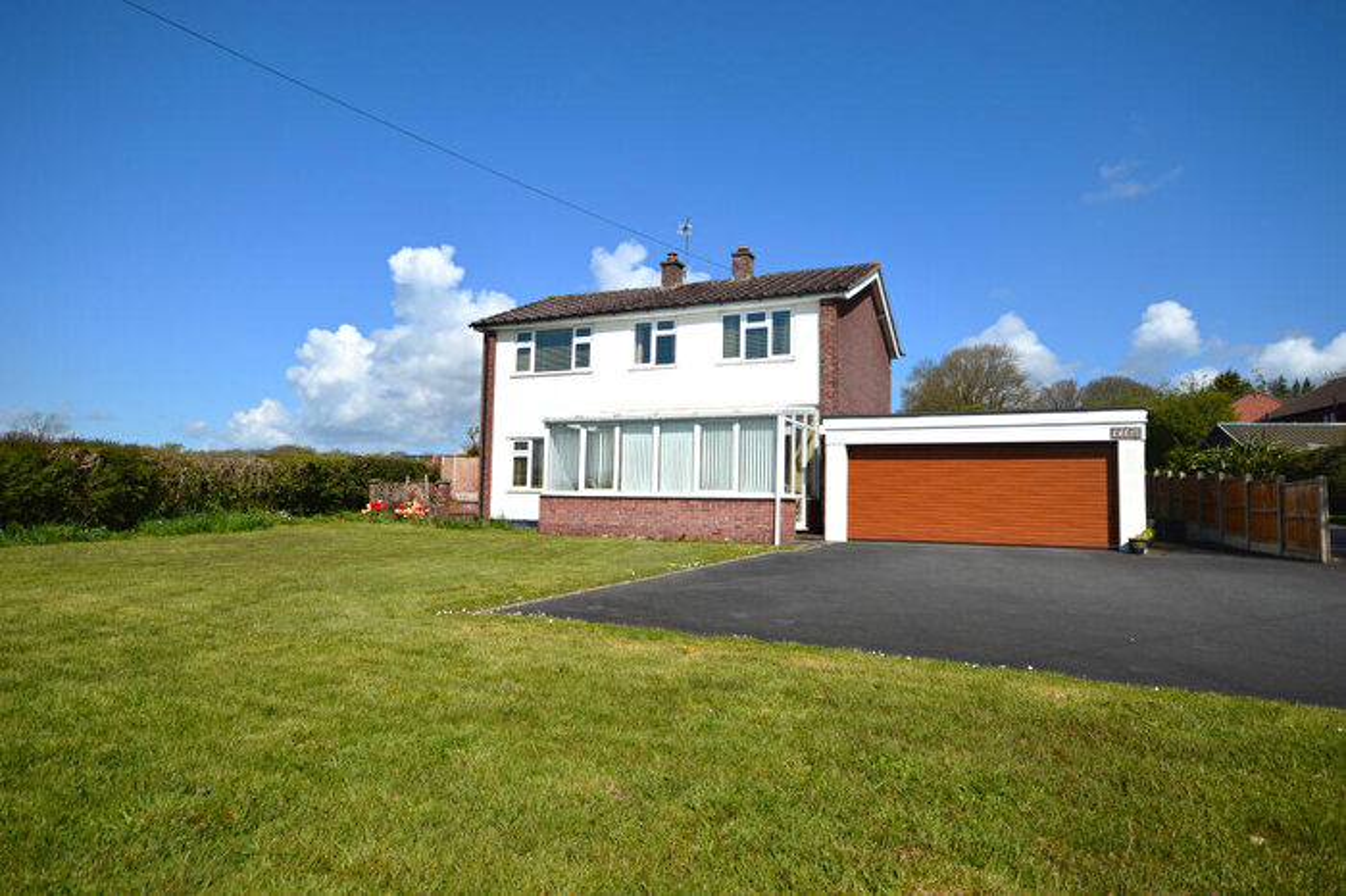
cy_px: 448
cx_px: 673
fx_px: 785
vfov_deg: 59.4
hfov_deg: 81.2
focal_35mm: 21
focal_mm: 14
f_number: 11
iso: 180
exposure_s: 1/500
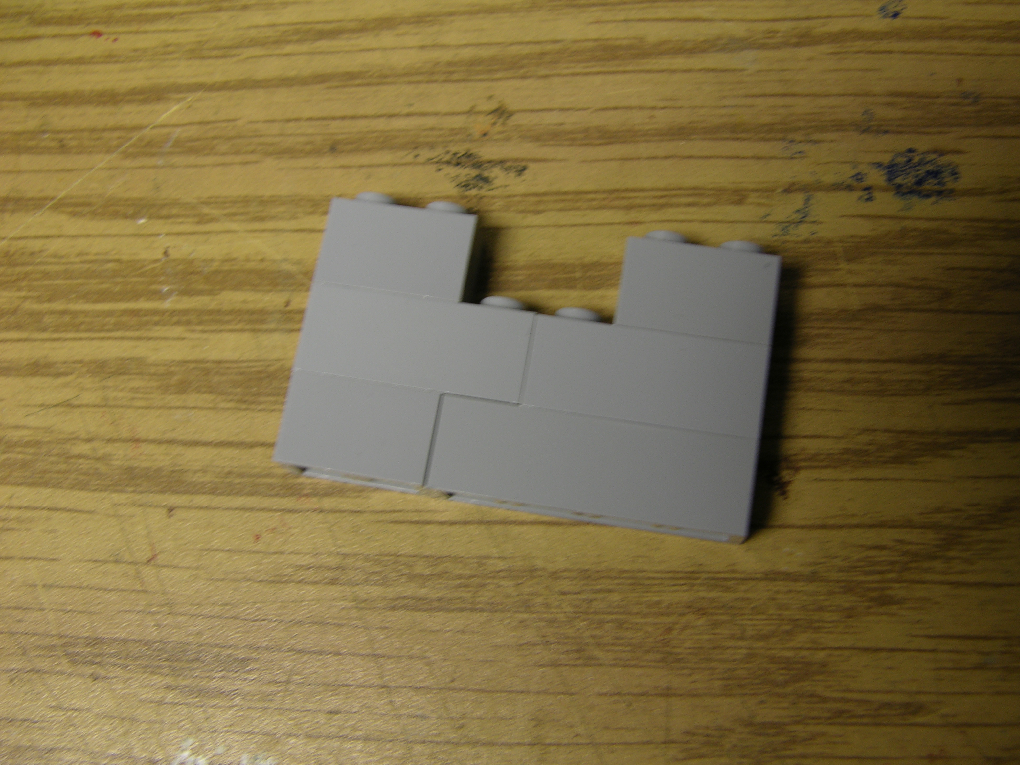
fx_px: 1208
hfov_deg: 45.8
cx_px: 527
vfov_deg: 35.1
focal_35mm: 41
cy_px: 377
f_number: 2.9
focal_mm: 10
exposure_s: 1/11
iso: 50
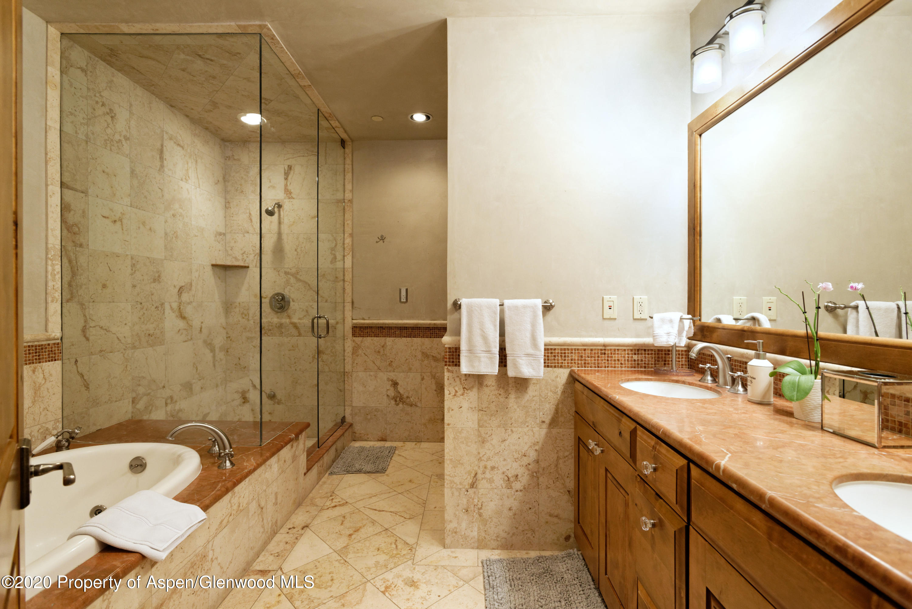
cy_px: 304
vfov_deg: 70.5
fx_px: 431
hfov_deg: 93.3
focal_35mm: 17
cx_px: 456
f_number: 6.3
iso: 1000
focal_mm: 17
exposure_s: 1/1250
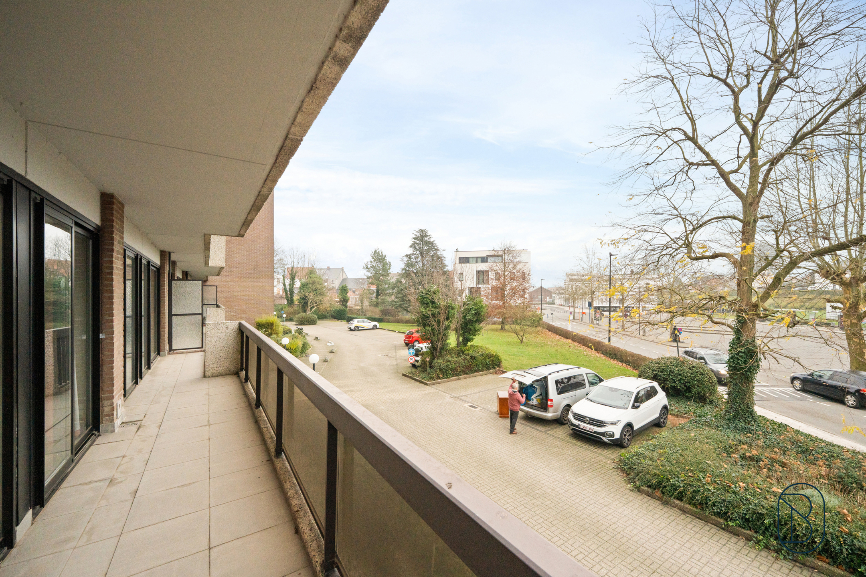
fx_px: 337
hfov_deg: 104.3
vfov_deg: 81.2
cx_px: 433
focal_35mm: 14
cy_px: 288
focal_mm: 14
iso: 1000
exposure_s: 1/60
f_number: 11
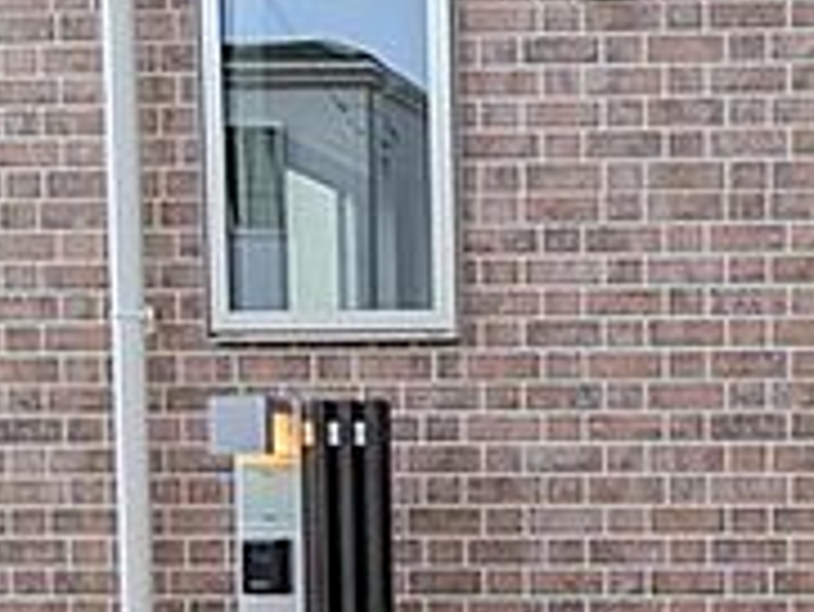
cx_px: 1034
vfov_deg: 33.5
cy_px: 542
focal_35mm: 41
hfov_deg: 34.1
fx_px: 965
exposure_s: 1/861
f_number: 1.7
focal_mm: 2.02
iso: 57
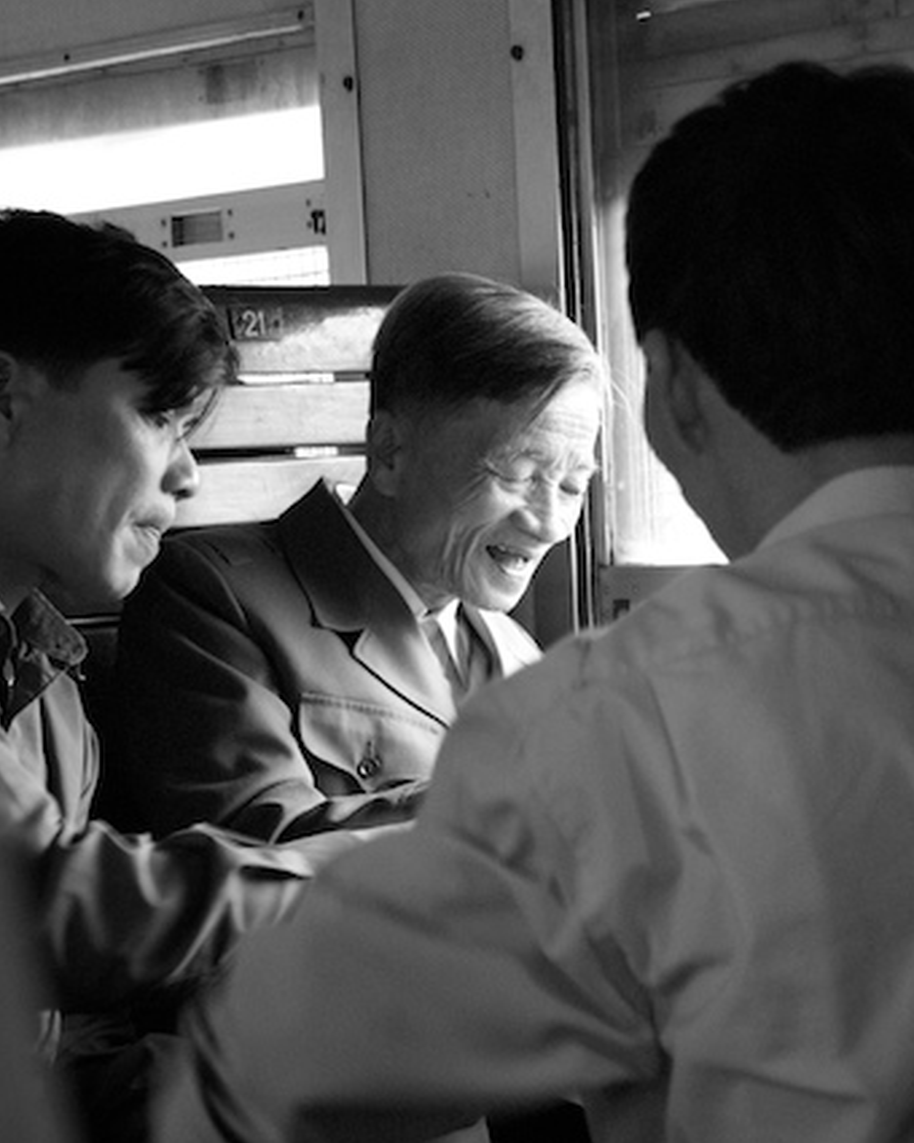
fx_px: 3584
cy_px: 573
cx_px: 683
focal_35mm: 106
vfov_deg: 18.1
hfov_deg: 14.5
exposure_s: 1/25
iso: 1600
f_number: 5
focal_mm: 50
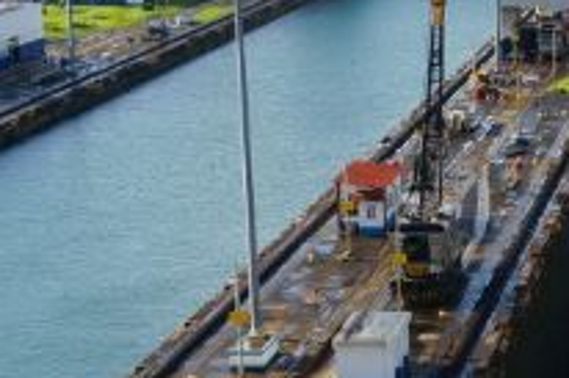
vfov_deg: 9.8
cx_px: 751
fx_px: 2211
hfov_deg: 14.1
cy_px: 259
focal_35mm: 140
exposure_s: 1/100
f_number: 13
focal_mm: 26
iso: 100
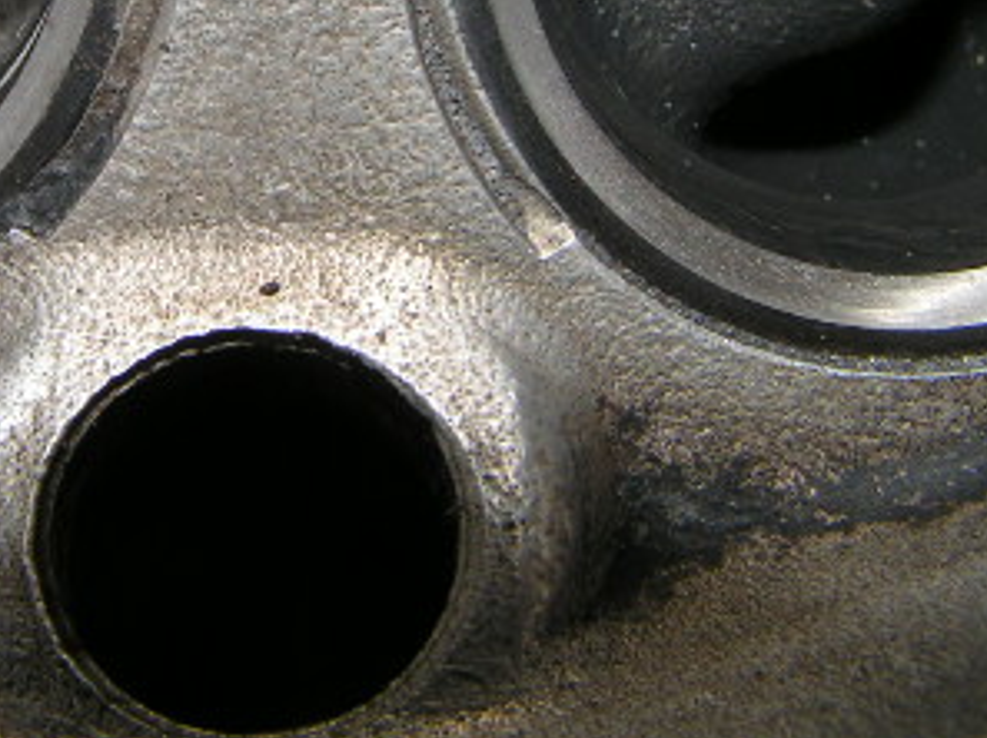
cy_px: -10
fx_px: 2335
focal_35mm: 82
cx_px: 309
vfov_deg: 17.5
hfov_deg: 23.7
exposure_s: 1/40
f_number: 6.3
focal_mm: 6.3
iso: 50
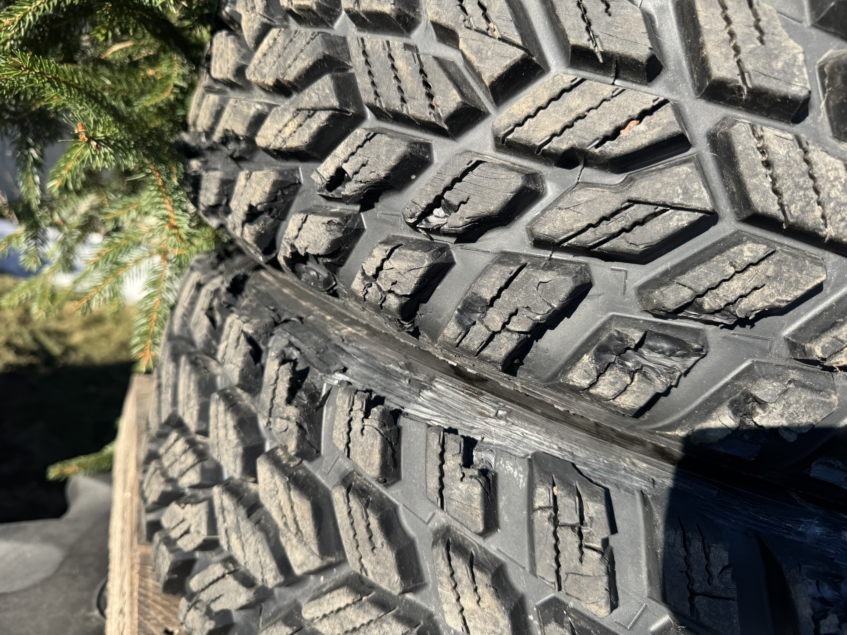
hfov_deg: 71.6
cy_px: 318
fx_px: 587
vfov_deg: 56.8
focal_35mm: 24
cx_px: 424
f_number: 1.78
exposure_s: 1/864
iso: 80
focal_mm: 6.76
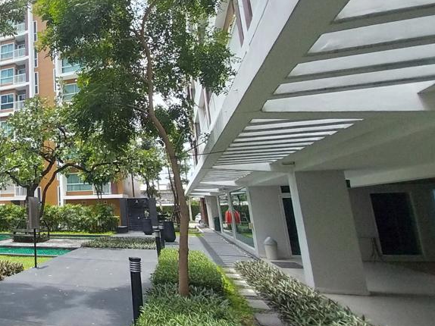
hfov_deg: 55.4
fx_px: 327
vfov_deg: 52.8
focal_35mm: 26
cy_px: 139
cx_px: 21
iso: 64
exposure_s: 1/699
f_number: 2.2
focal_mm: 1.3
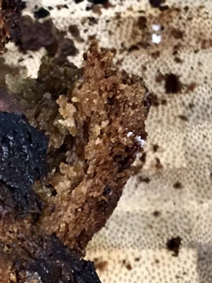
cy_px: 345
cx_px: -260
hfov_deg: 8.3
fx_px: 1364
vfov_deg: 11.6
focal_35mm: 167
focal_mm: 4.15
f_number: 2.2
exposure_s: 1/33
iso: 160
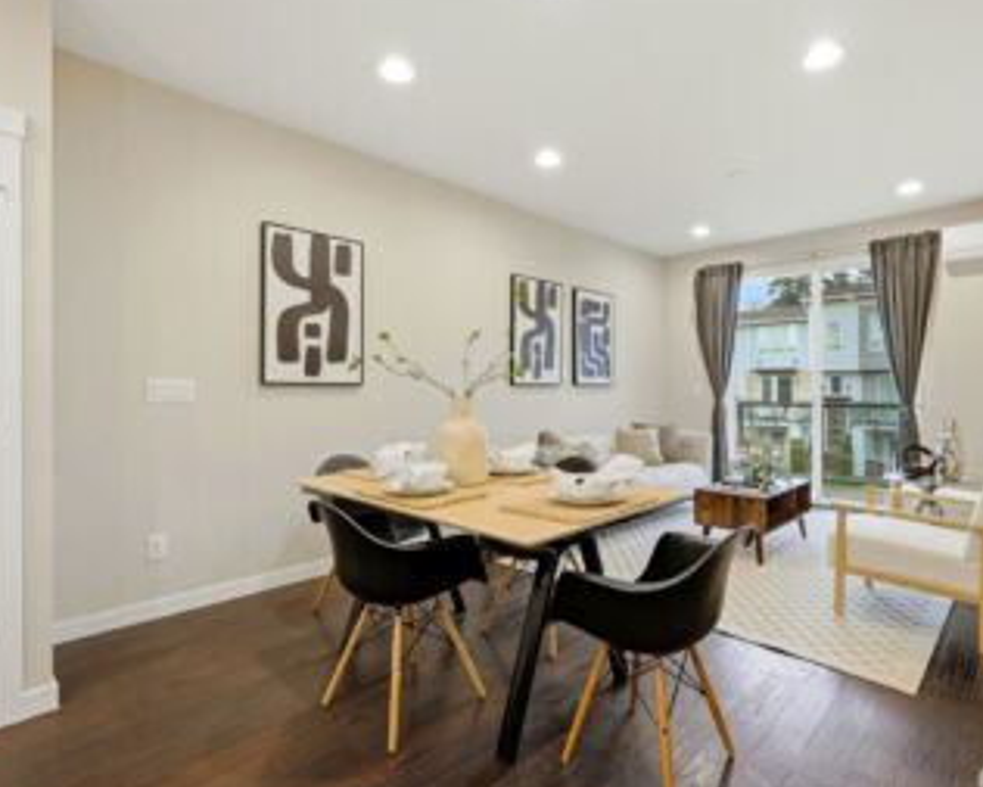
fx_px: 553
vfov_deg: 70.9
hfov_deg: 83.1
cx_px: 535
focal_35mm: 19
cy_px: 394
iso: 400
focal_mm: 16
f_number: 9
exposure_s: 1/200
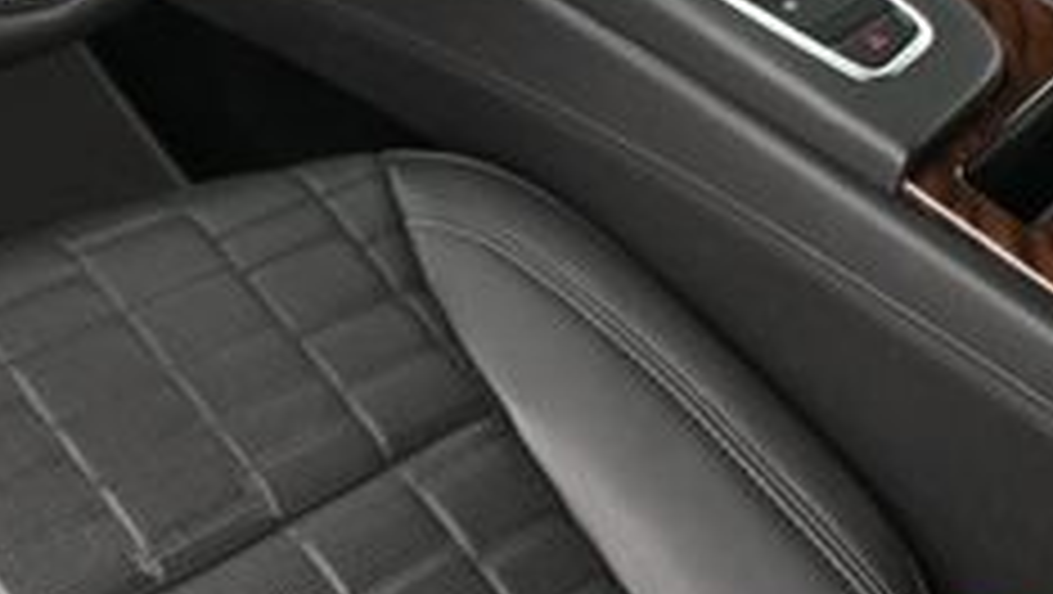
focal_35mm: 84
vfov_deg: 13.7
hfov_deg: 24.6
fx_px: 2339
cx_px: 86
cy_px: -261
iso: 1400
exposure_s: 1/125
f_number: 3.8
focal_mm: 19.5
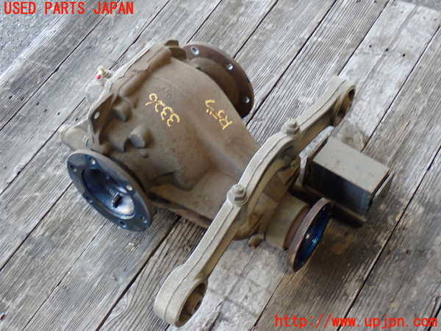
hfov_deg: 33.2
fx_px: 739
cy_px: 166
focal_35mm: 58
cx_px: 220
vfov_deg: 25.2
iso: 640
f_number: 3.5
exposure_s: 1/60
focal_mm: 10.35
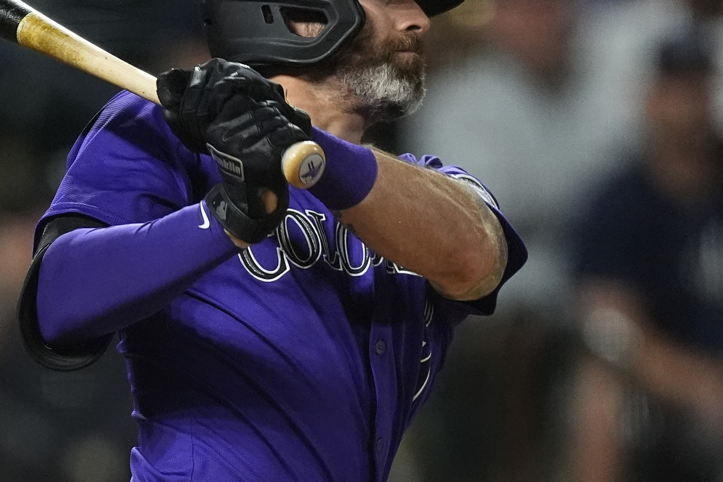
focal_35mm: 1625
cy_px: 453
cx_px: 194
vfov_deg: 0.8
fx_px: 32635
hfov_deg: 1.3
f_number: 4
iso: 5000
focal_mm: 600
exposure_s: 1/1600
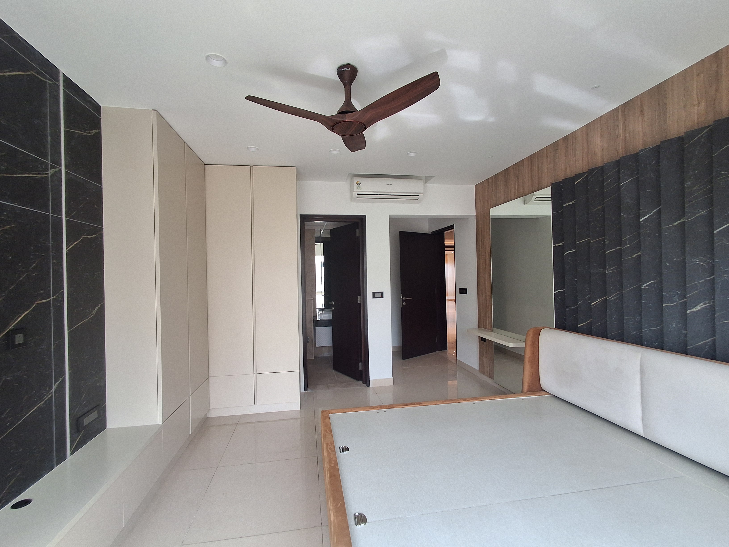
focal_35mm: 16
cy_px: 274
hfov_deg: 94.5
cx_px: 364
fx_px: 337
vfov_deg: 78.1
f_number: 2.2
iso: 64
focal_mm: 1.64
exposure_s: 1/50
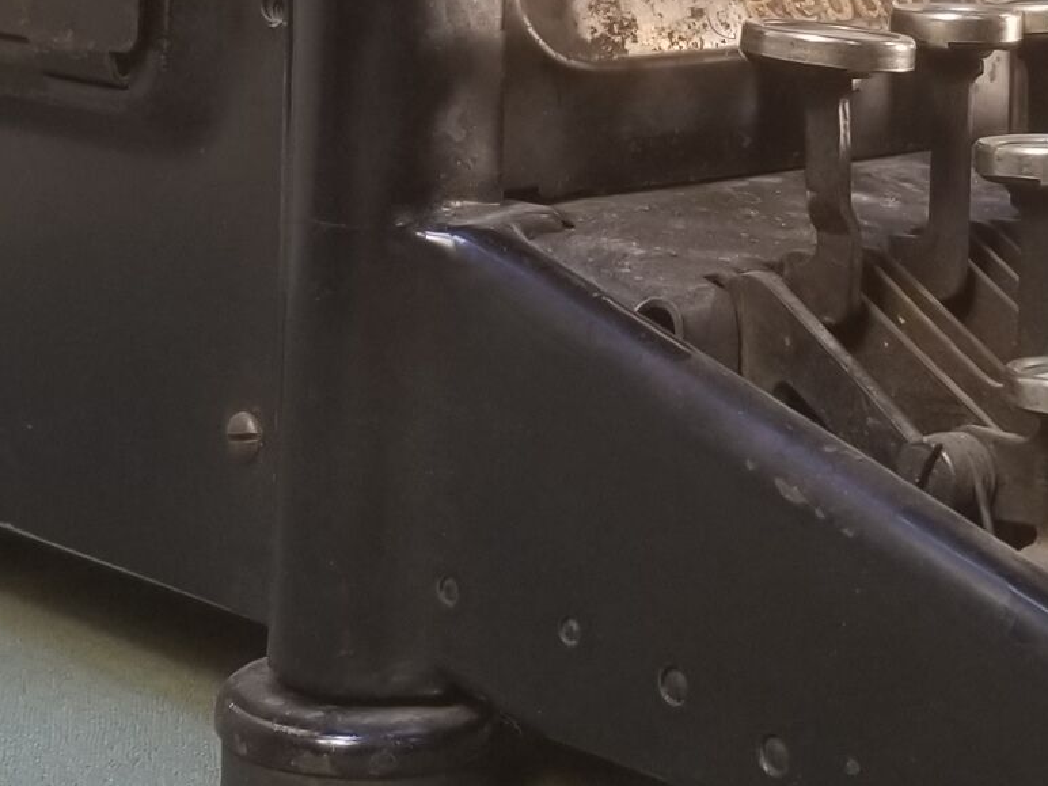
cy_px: -134
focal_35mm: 97
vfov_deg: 14.8
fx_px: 2937
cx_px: 630
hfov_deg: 20.2
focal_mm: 4.25
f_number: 1.7
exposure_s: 1/50
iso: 64
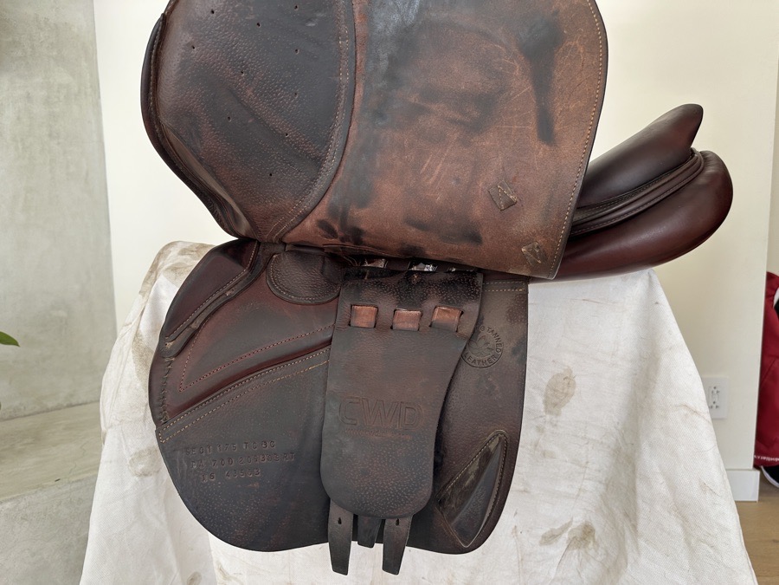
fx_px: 540
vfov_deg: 56.8
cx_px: 390
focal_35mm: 24
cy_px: 292
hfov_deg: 71.6
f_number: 1.78
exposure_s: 1/131
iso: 64
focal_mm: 6.86
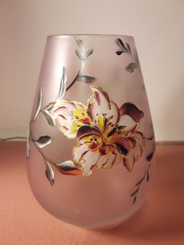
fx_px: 198
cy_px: 122
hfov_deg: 49.7
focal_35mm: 28
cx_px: 92
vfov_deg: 63.4
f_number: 1.9
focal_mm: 3.7
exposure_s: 1/25
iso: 160
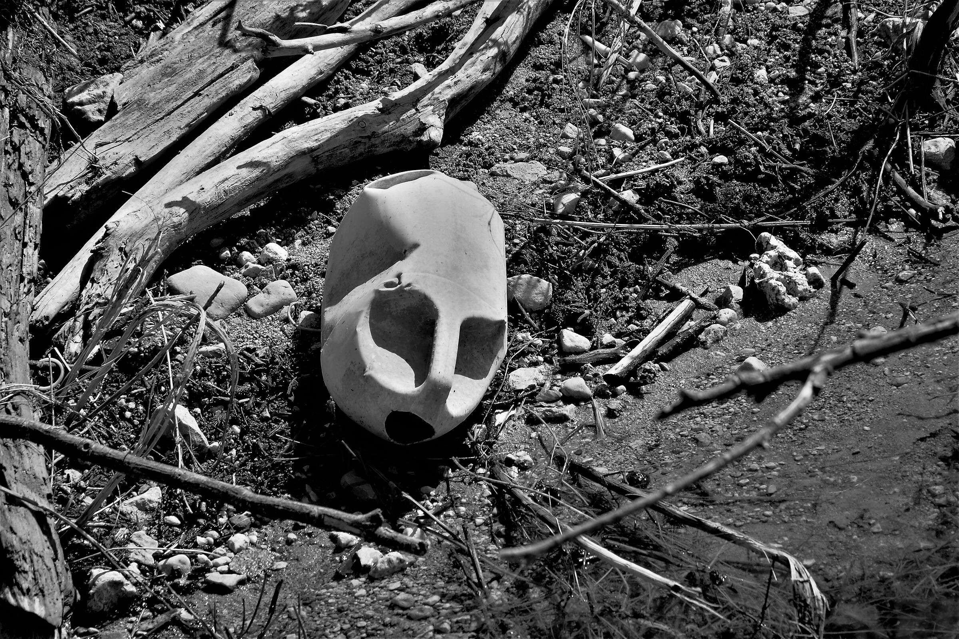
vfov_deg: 4.0
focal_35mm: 345
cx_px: 480
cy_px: 320
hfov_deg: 6.0
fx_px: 9190
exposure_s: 1/160
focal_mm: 230
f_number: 11
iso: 400
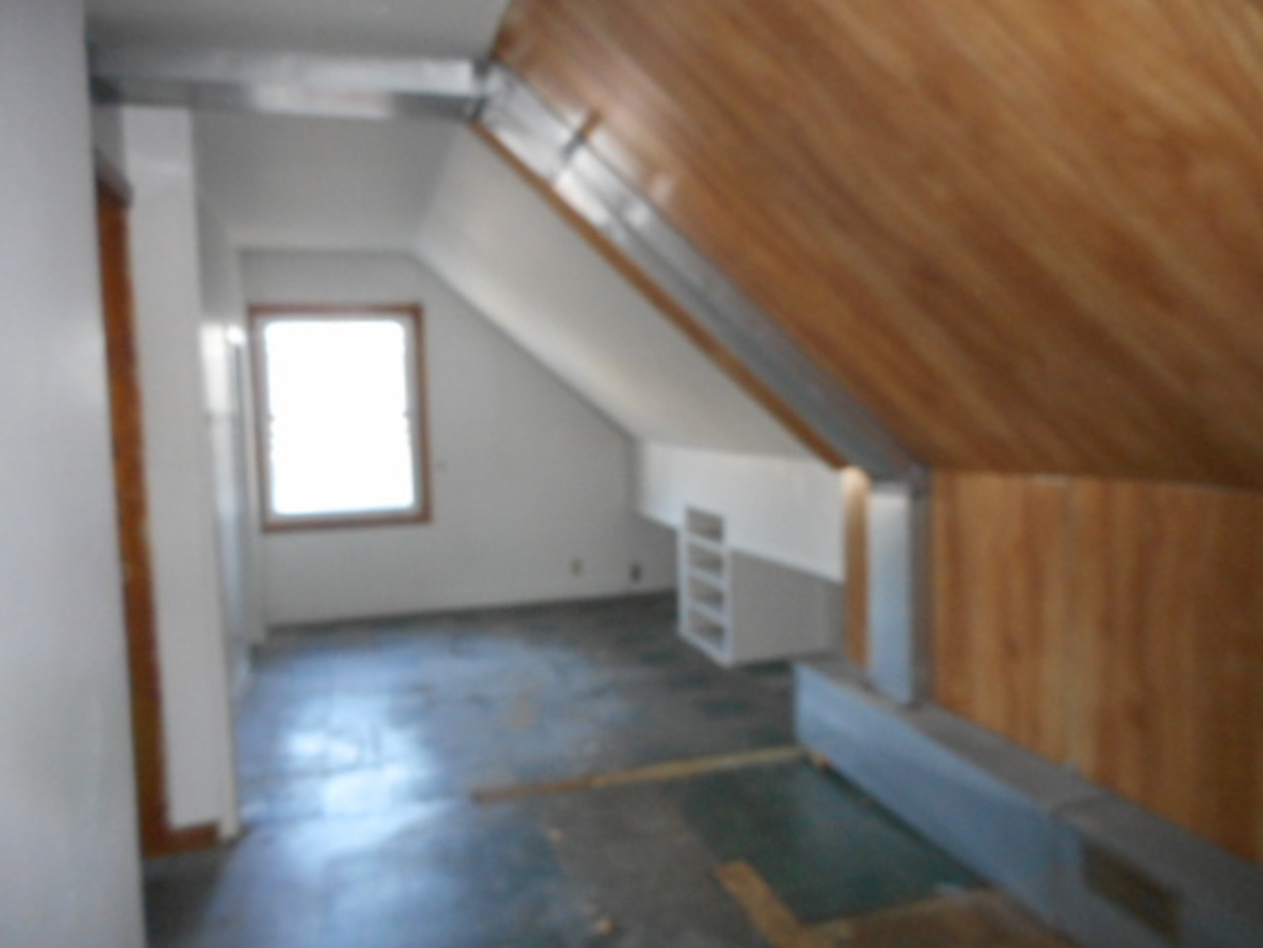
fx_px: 912
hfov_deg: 69.4
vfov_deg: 54.9
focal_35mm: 25
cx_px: 632
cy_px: 474
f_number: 3.7
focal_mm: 4.5
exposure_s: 1/25
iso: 400
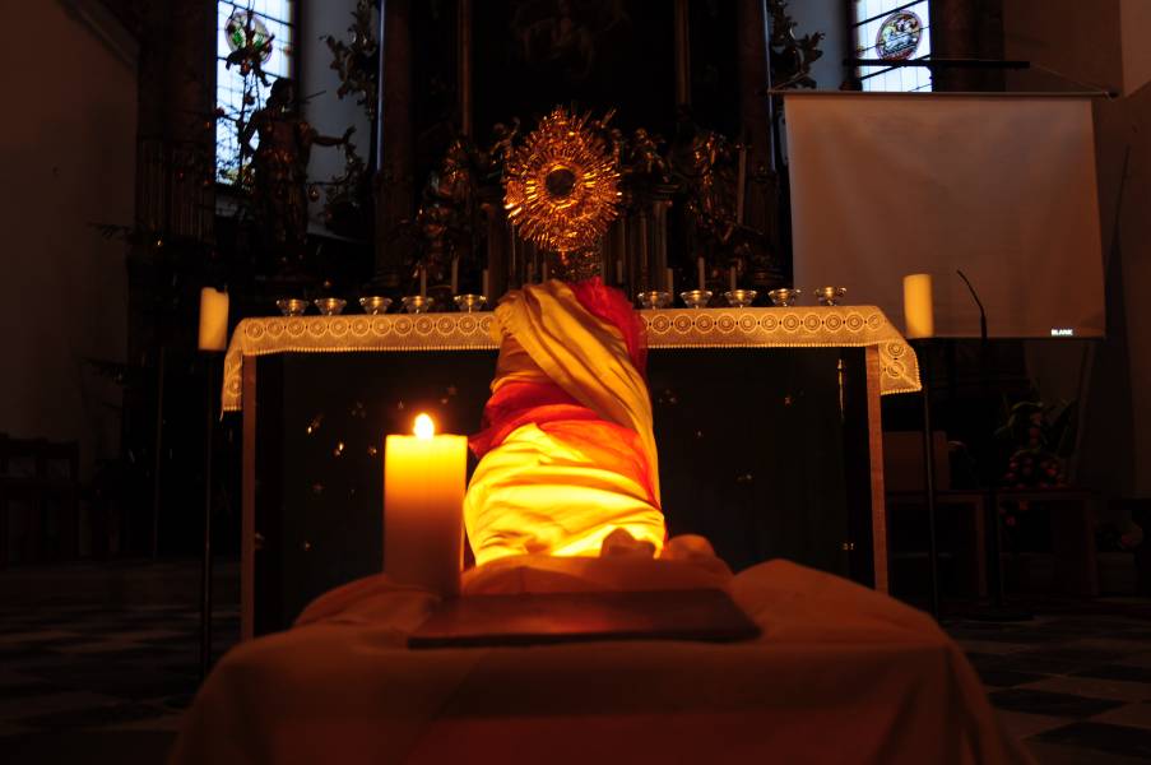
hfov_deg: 53.2
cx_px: 576
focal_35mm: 36
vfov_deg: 36.8
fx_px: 1150
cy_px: 382
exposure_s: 1/4
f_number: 4
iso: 200
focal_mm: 24
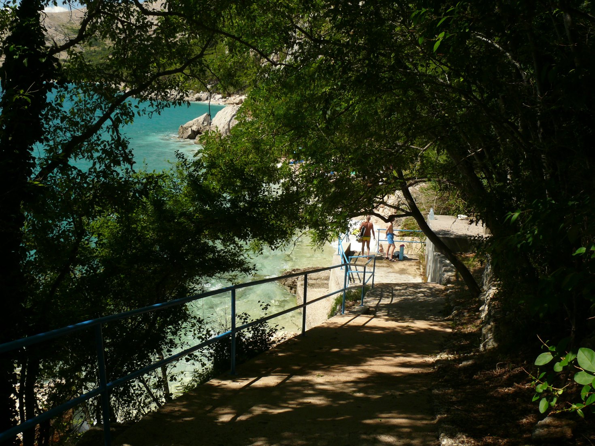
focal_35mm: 35
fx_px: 602
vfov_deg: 40.7
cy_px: 223
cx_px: 298
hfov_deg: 52.6
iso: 100
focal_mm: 7.4
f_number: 5
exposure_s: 1/200
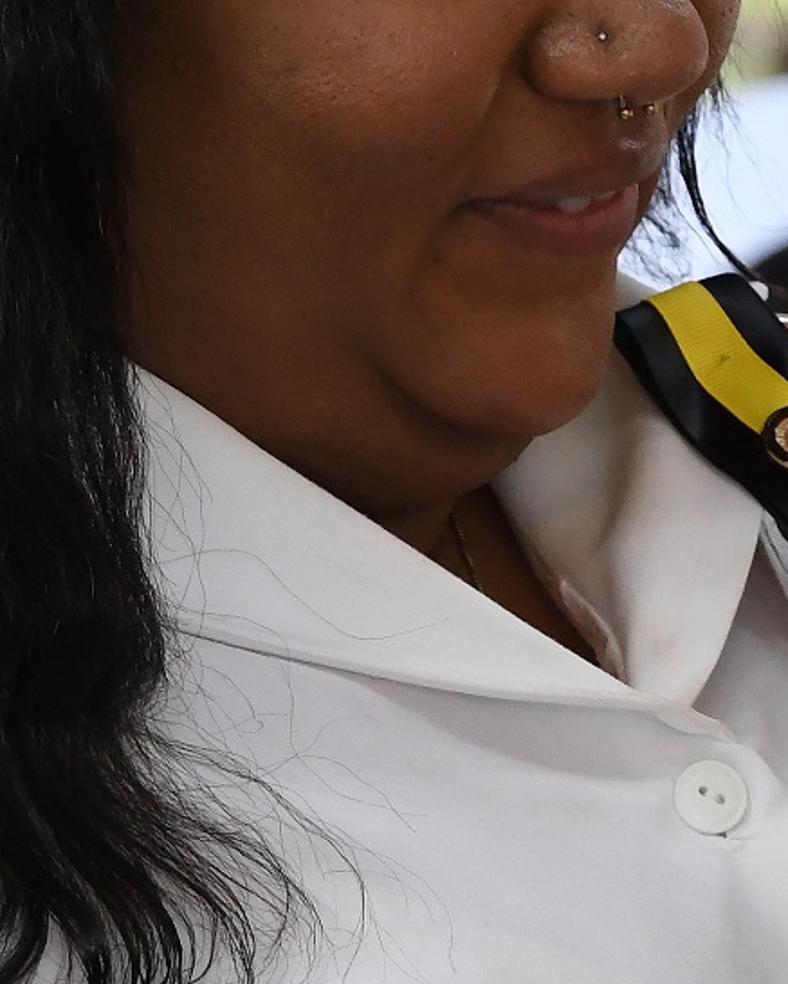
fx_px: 23524
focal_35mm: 807
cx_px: 688
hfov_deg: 1.9
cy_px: 442
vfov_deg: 2.4
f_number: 8
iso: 1000
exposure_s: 1/60
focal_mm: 125
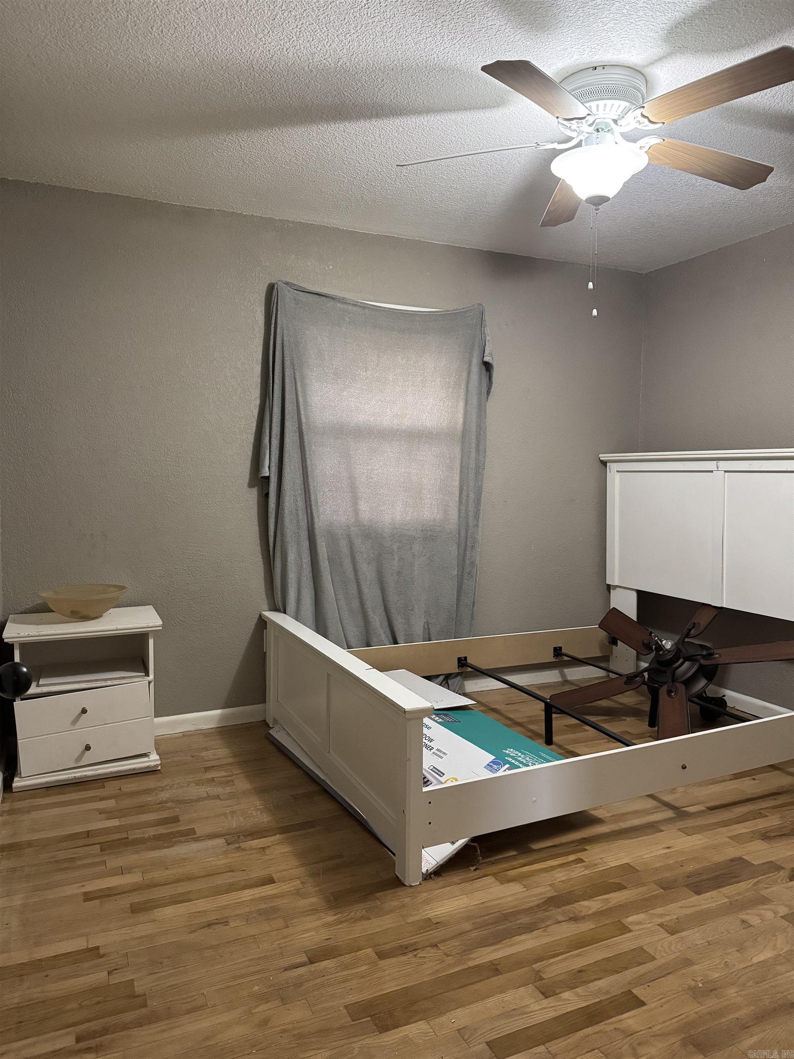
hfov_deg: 56.8
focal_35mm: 24
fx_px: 734
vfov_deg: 71.6
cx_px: 397
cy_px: 530
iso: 800
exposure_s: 1/60
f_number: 1.78
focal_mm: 6.76
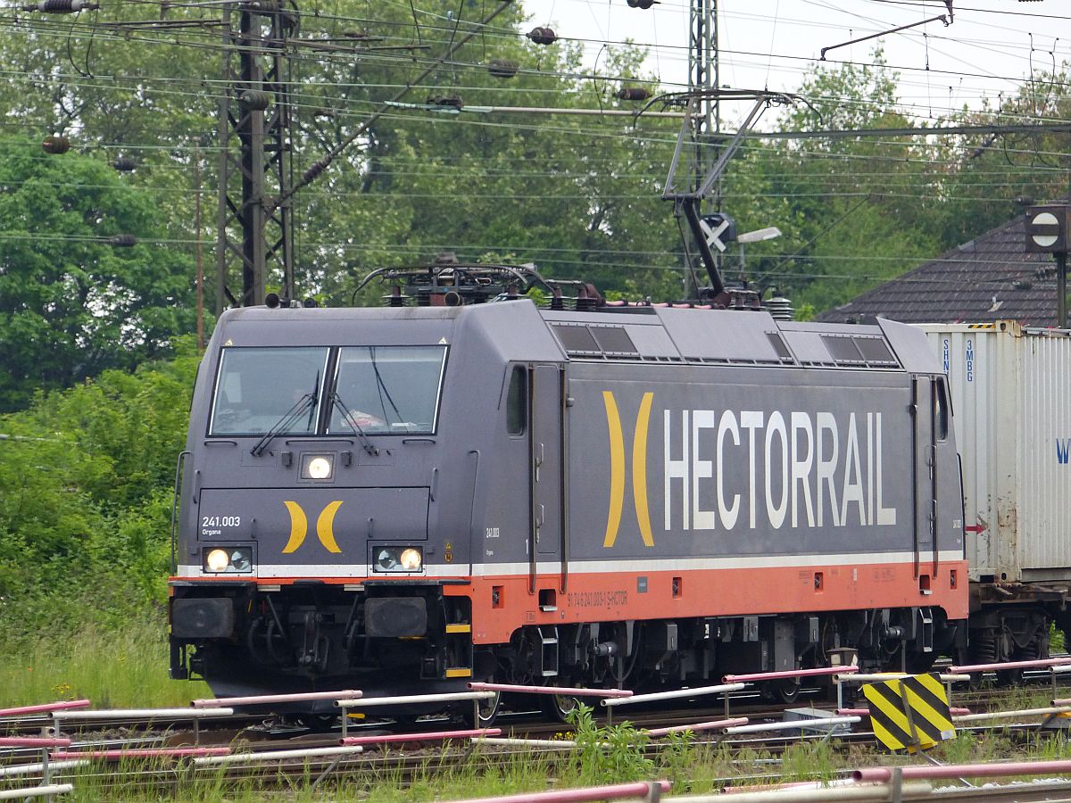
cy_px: 402
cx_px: 536
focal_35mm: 379
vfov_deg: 3.9
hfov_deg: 5.2
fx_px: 11726
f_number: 2.8
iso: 250
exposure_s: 1/500
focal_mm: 68.1
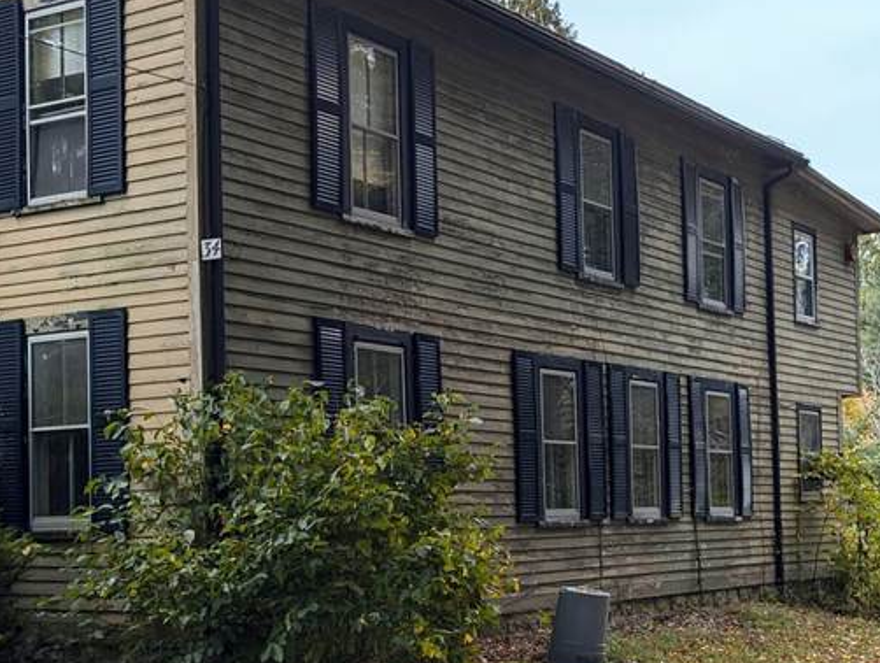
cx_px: 607
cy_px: 486
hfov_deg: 31.3
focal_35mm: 61
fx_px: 1553
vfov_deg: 23.9
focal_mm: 6.9
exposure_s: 1/1018
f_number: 1.68
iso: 21
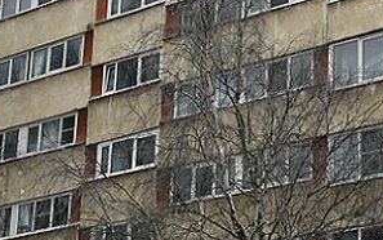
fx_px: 1295
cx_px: 201
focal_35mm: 124
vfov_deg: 10.6
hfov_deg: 16.8
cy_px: 117
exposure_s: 1/334
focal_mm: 4.15
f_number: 2.2
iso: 25
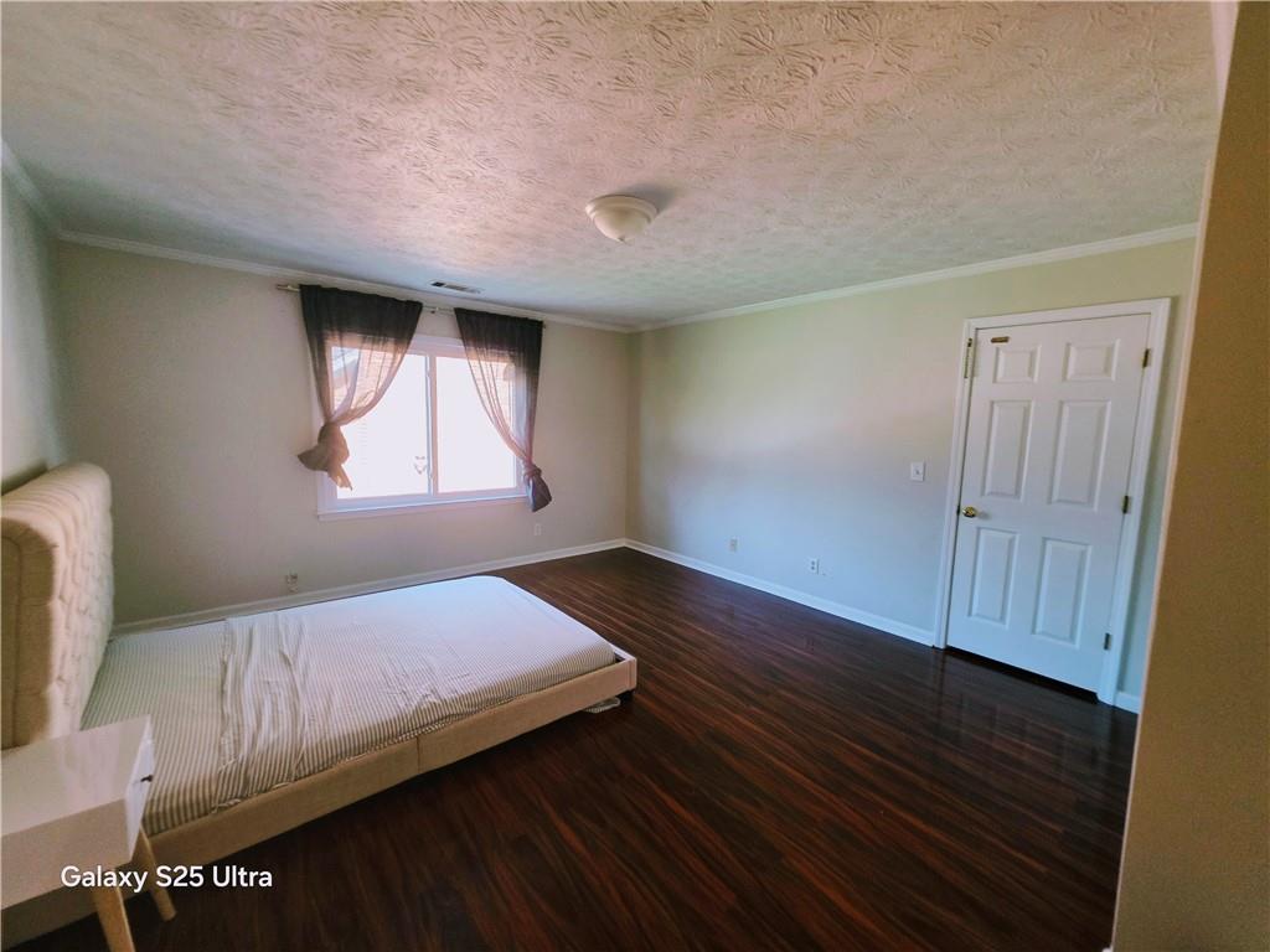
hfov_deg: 106.2
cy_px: 476
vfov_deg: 89.9
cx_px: 635
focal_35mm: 13
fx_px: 477
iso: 250
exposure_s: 1/100
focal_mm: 2.2
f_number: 1.9
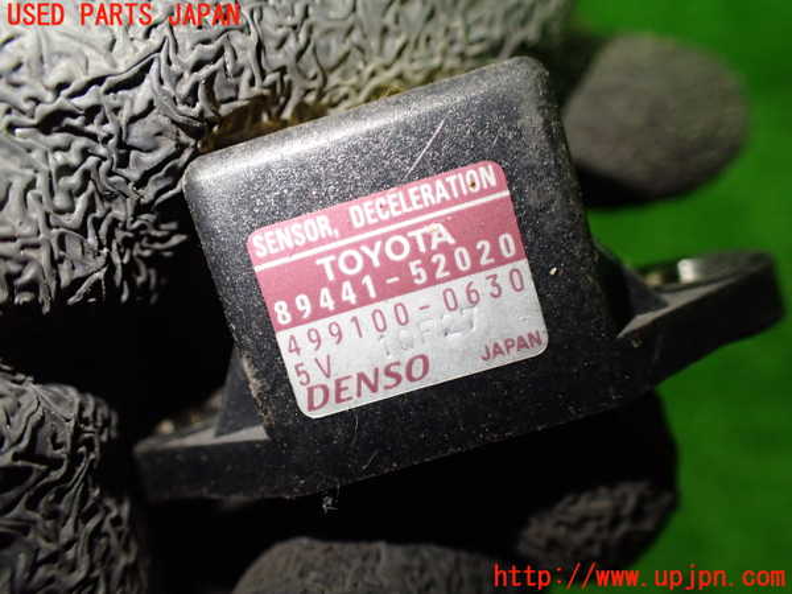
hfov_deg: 60.0
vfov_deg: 46.8
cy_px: 297
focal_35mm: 30
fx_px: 686
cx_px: 396
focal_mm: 5.4
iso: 500
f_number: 2.3
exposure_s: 1/125
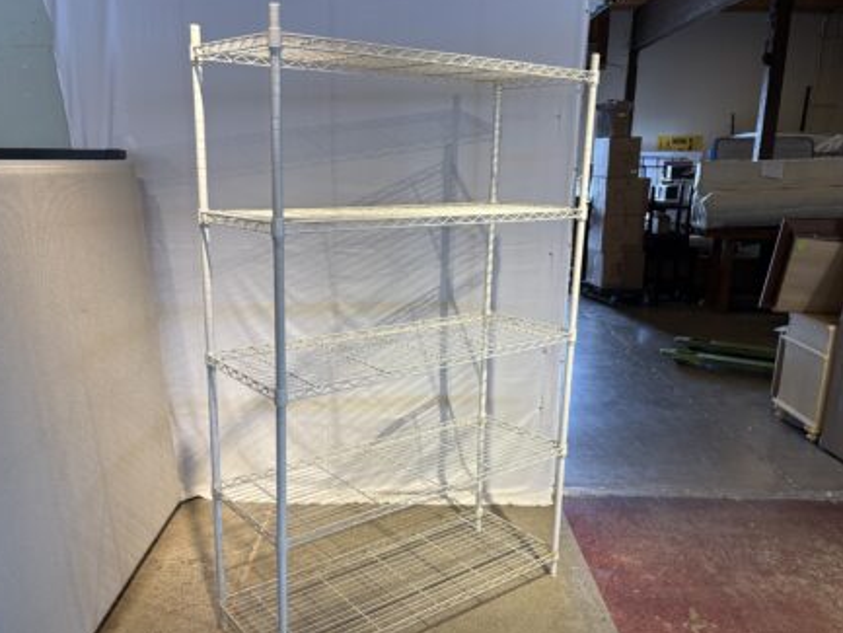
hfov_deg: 59.9
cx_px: 397
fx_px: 731
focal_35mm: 30
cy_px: 355
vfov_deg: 46.7
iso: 100
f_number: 1.6
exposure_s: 1/120
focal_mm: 5.96
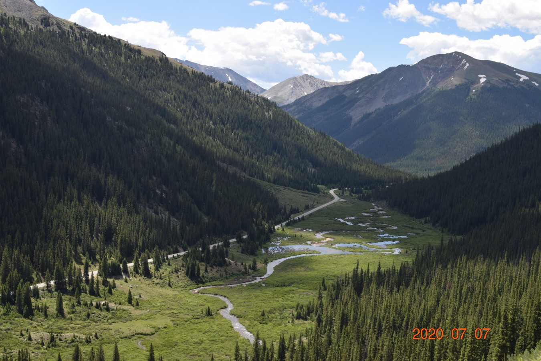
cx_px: 270
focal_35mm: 48
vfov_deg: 28.1
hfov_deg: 41.1
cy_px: 180
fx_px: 721
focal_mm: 32
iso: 200
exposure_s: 1/320
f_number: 9
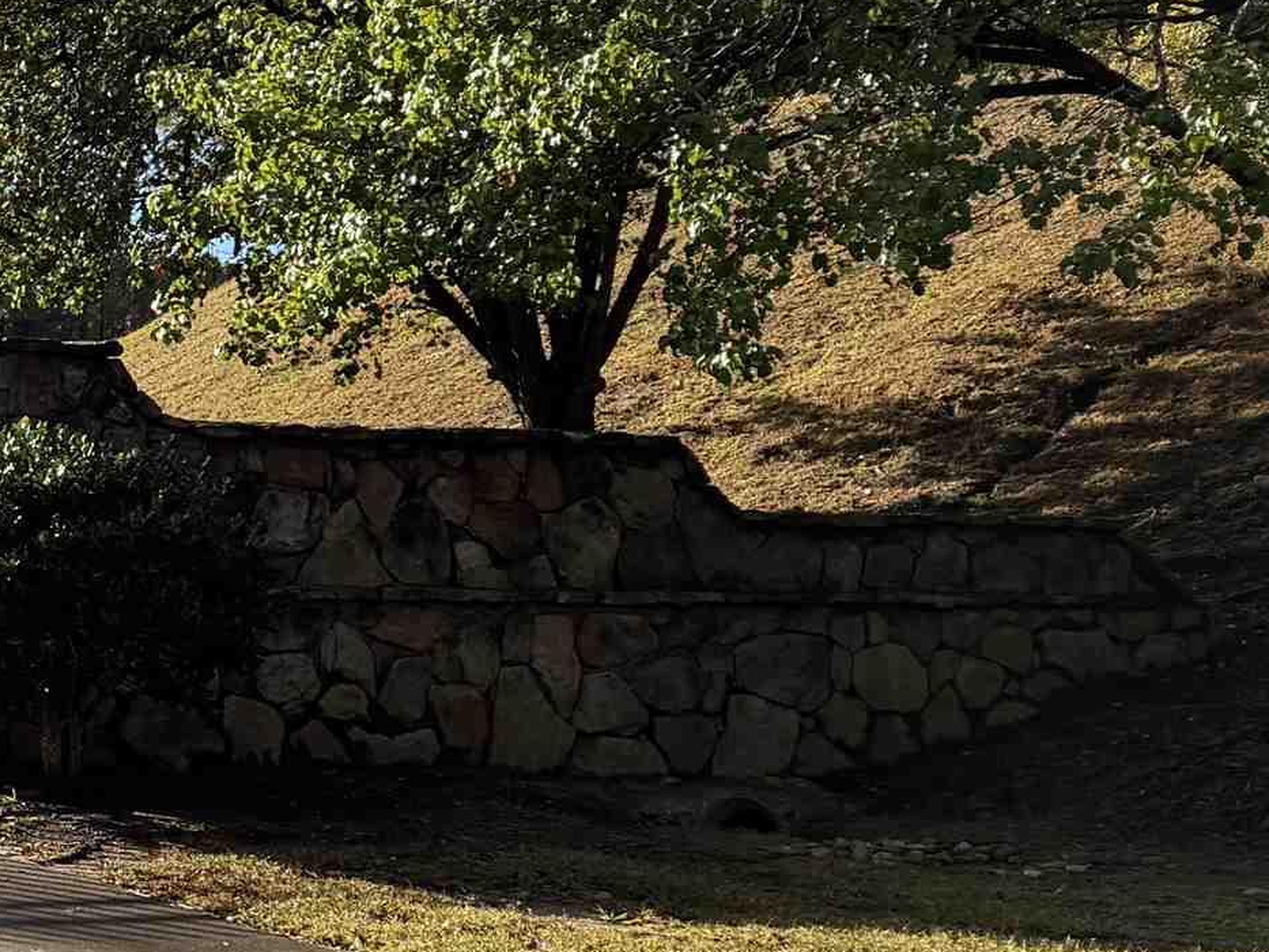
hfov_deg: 20.7
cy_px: 526
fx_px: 2896
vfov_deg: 18.7
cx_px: -679
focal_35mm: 79
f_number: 1.78
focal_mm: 6.76
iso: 100
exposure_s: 1/3279
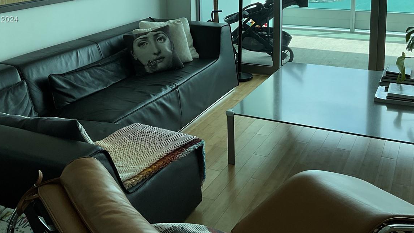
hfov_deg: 46.4
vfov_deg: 26.1
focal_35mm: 44
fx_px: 483
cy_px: 20
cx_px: 191
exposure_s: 1/540
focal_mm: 3
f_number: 1.8
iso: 16
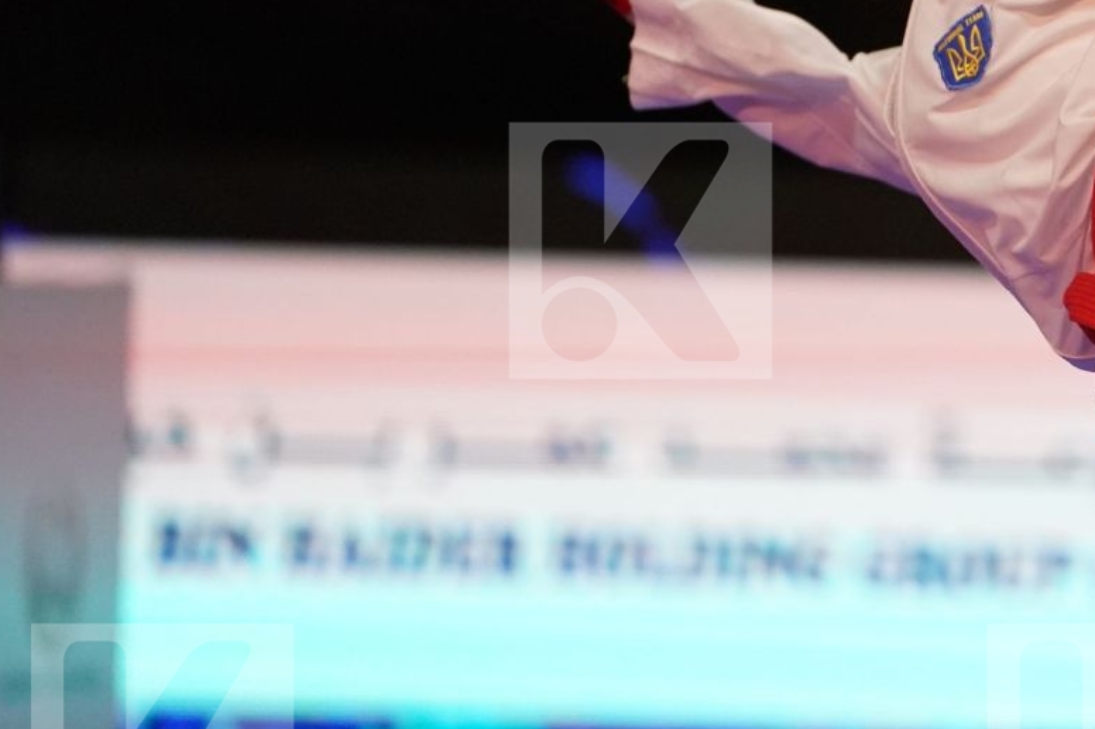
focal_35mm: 457
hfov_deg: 4.5
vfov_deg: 3.0
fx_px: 13897
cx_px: 1119
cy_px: 251
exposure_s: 1/1000
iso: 4000
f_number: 2.8
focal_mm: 197
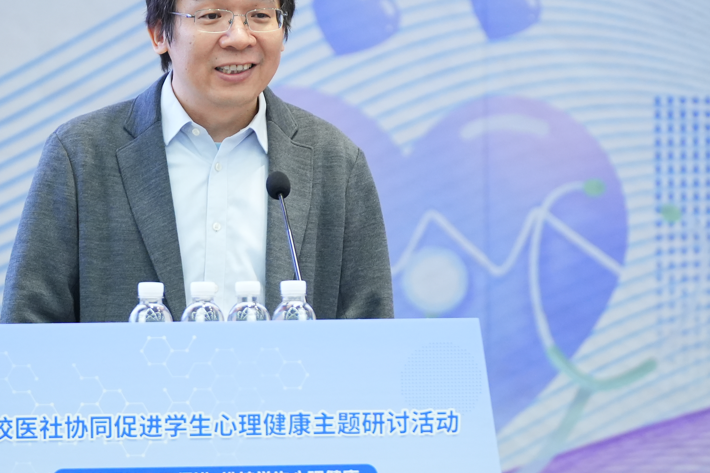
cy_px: 153
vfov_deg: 4.1
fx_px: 6626
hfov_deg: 6.1
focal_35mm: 336
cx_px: 241
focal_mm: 147
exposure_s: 1/100
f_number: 2.8
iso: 2500
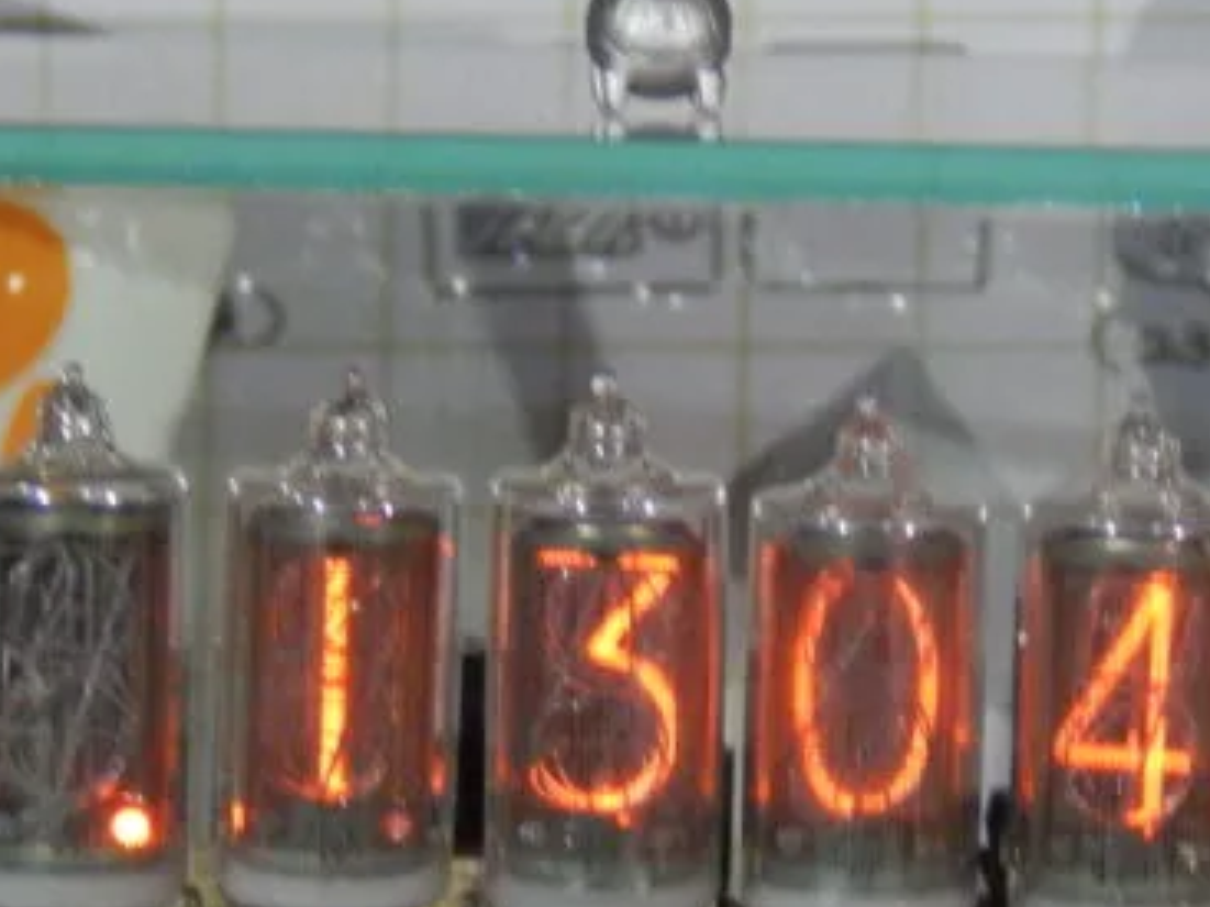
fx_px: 12859
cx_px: 590
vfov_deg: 4.0
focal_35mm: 368
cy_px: 1006
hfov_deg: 5.4
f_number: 4.8
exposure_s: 1/2
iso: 200
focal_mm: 23.4
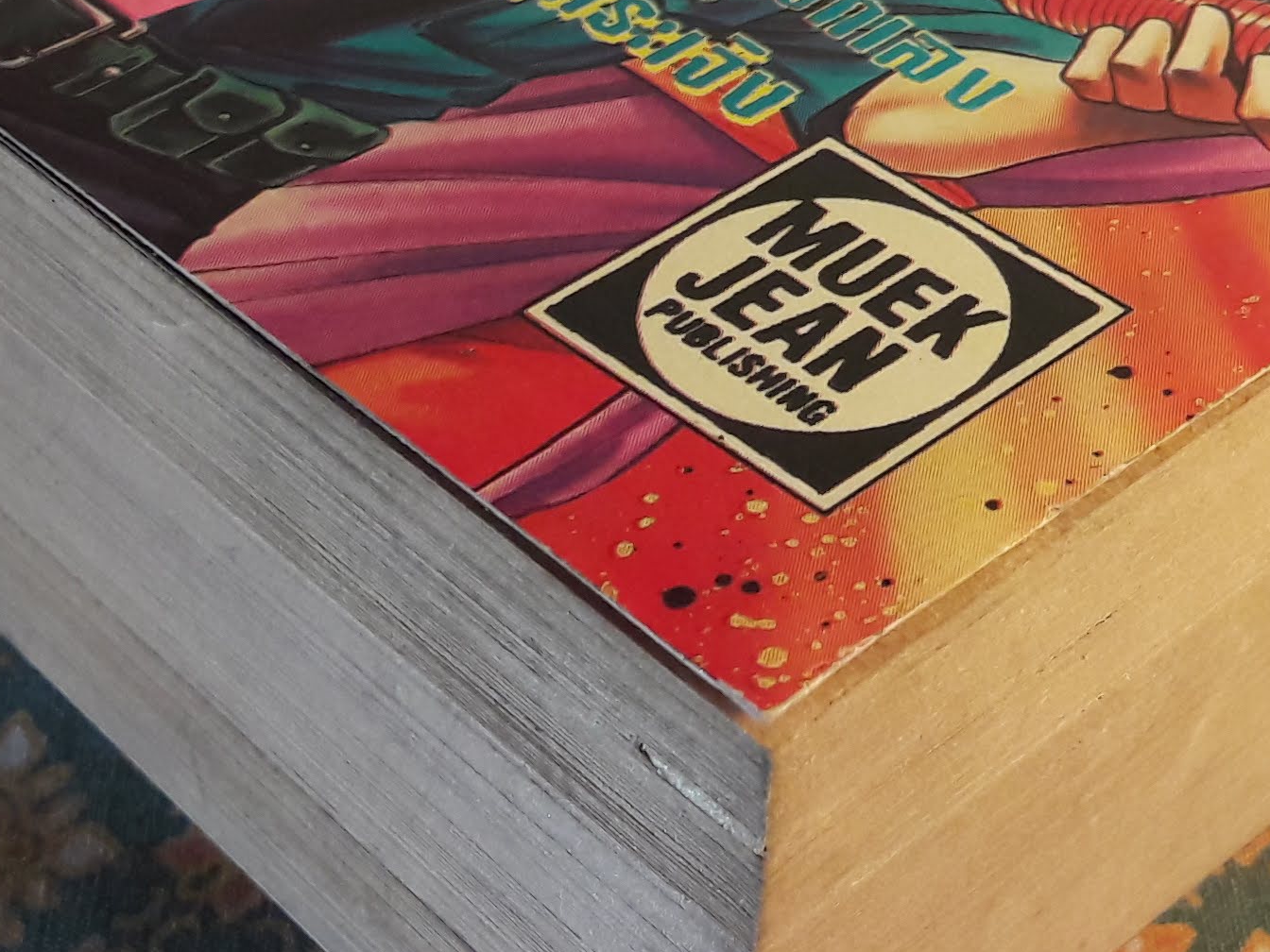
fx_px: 3155
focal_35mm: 86
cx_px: 930
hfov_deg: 22.6
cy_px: 180
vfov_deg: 17.0
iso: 100
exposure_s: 1/33
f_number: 1.9
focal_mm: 3.7
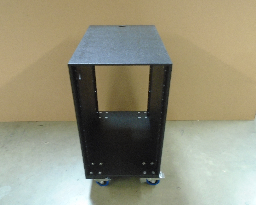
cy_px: 100
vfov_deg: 51.5
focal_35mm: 28
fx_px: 212
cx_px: 127
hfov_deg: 62.2
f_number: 3.2
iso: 400
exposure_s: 1/8
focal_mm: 4.6
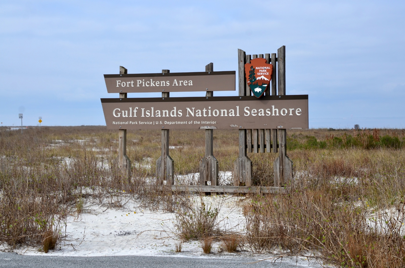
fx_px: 977
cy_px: 134
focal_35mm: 87
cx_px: 202
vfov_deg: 15.6
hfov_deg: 23.4
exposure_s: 1/800
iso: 200
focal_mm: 58
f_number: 7.1
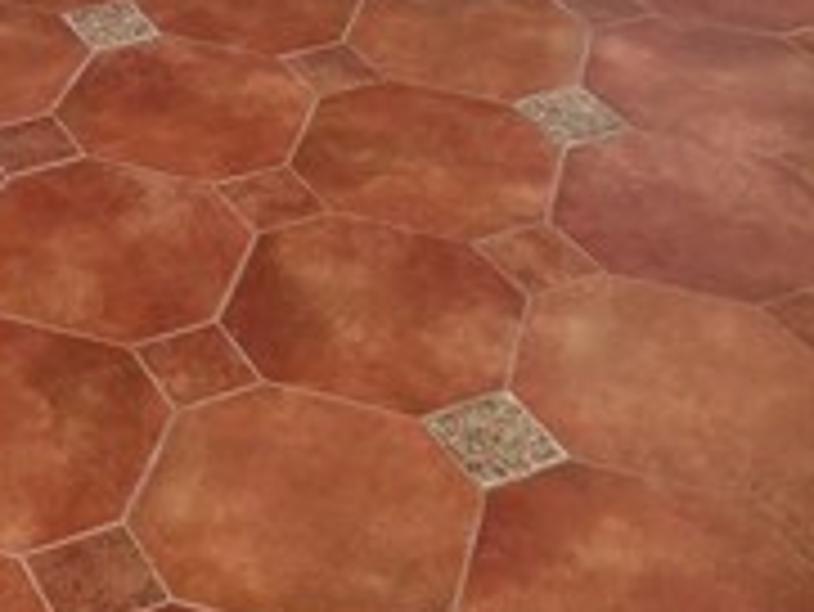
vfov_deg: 15.8
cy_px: -342
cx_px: 103
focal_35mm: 85
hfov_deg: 22.5
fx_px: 2000
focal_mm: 6.76
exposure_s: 1/121
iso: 200
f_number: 1.78
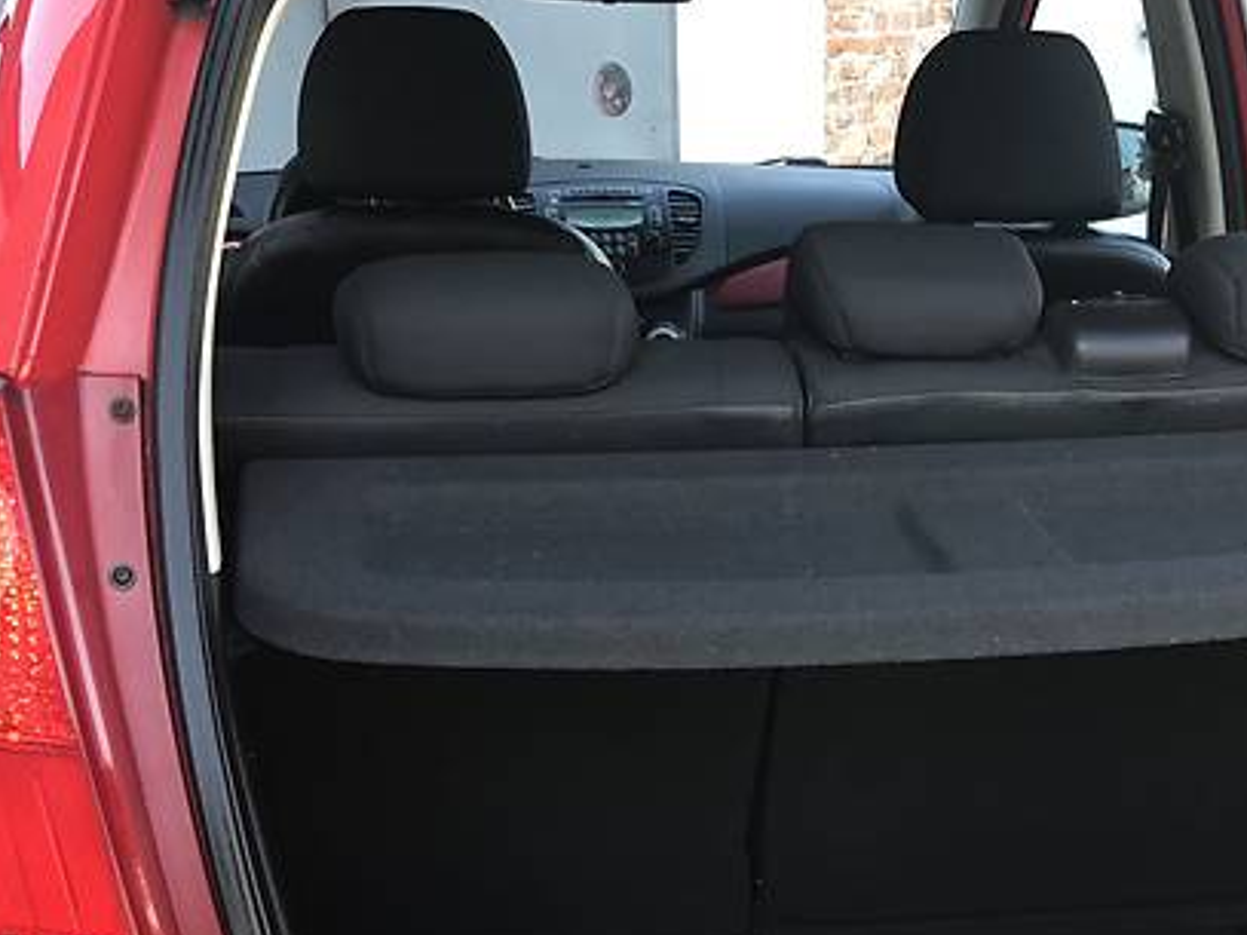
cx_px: 729
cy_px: 794
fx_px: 1981
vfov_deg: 25.9
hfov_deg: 34.9
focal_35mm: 55
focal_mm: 4
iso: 40
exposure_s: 1/95
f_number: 1.8
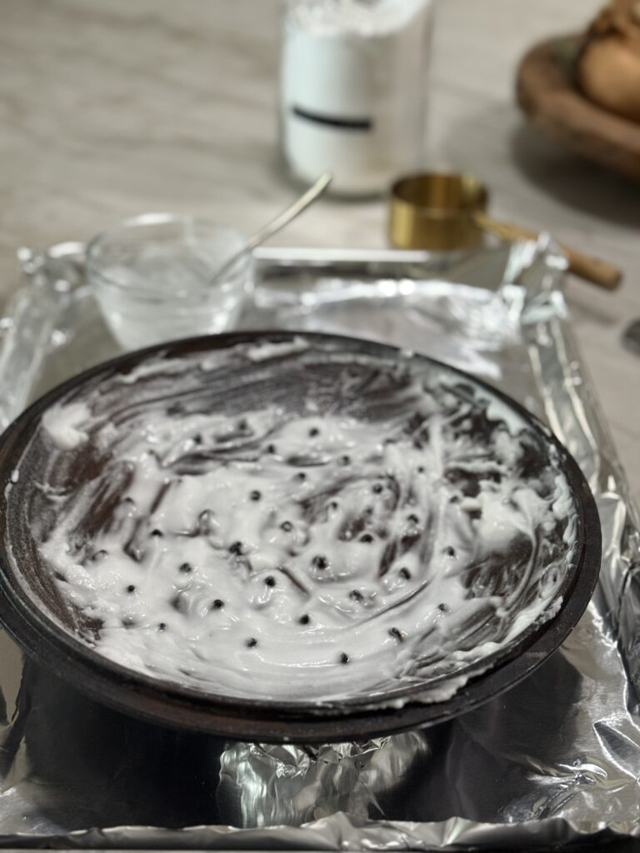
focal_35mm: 48
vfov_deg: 39.7
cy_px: 426
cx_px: 320
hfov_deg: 30.3
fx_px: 1183
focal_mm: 6.76
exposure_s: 1/40
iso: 200
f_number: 1.78
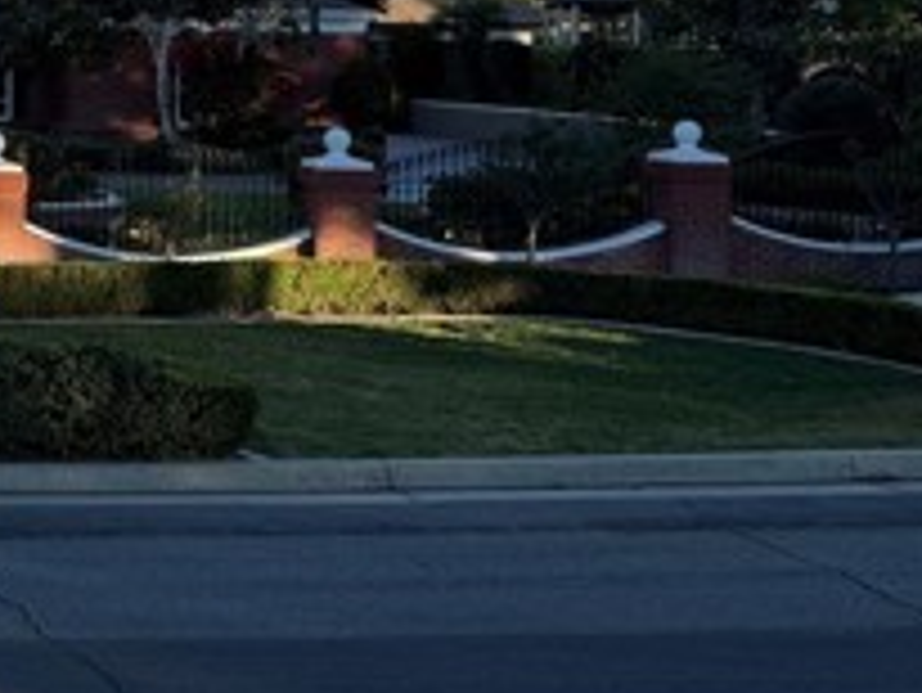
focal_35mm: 75
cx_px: -346
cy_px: 22
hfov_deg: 22.6
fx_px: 1999
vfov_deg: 19.2
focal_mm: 6.76
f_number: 1.78
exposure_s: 1/2445
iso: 80
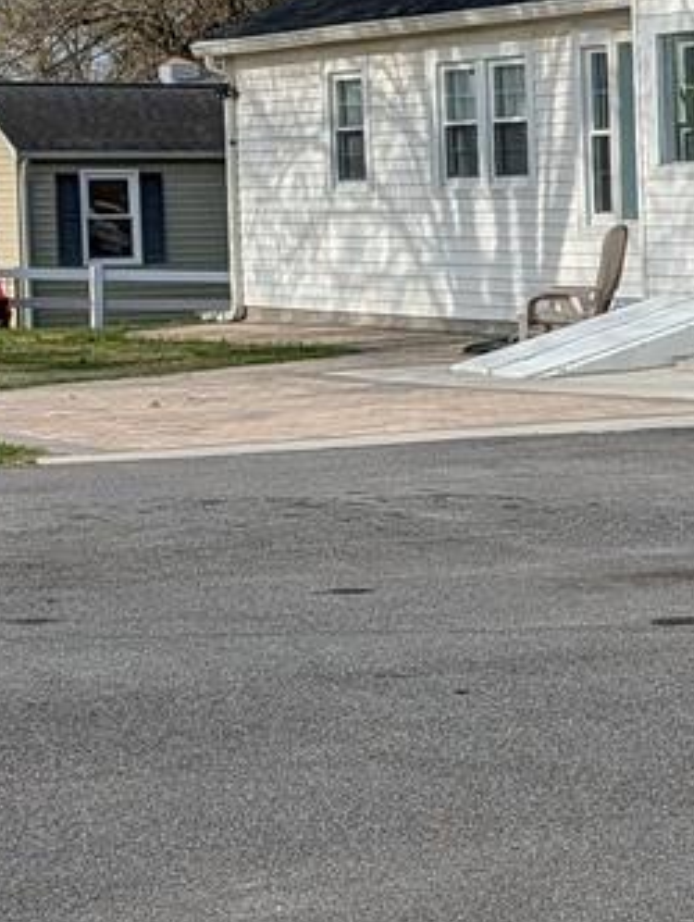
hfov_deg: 12.2
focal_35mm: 111
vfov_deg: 17.7
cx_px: 1255
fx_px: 2960
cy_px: 364
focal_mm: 6.9
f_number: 1.68
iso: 20
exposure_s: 1/1754
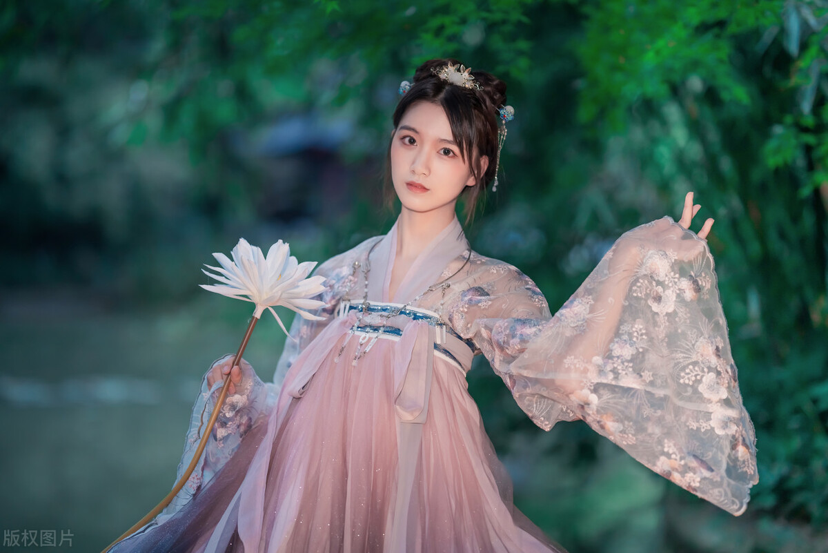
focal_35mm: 85
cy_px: 276
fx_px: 1956
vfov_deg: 16.1
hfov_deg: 23.9
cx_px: 414
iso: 1250
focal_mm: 85
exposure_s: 1/60
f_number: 1.4
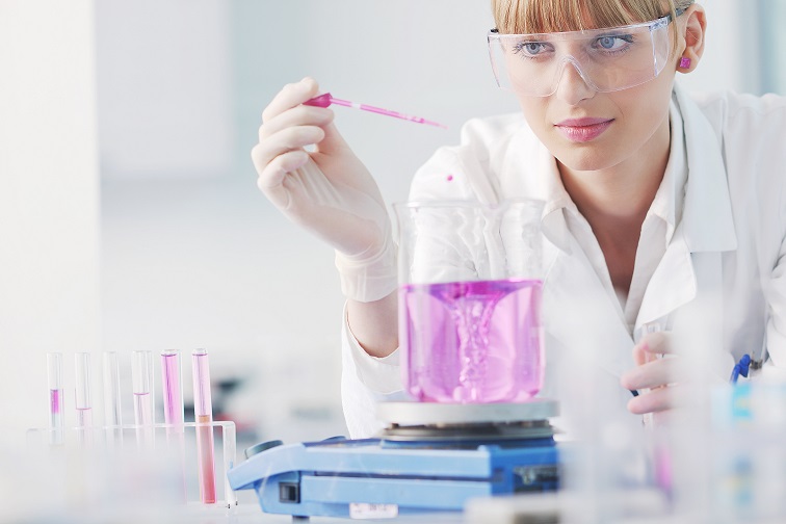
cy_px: 262
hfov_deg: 15.2
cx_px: 393
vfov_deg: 10.2
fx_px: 2947
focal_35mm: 135
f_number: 4
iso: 50
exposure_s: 1/200
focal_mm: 135
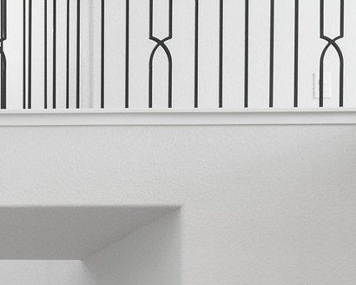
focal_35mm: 164
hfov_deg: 10.1
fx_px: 1728
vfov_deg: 8.9
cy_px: 573
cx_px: -522
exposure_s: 1/30
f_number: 8
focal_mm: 35
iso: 2000
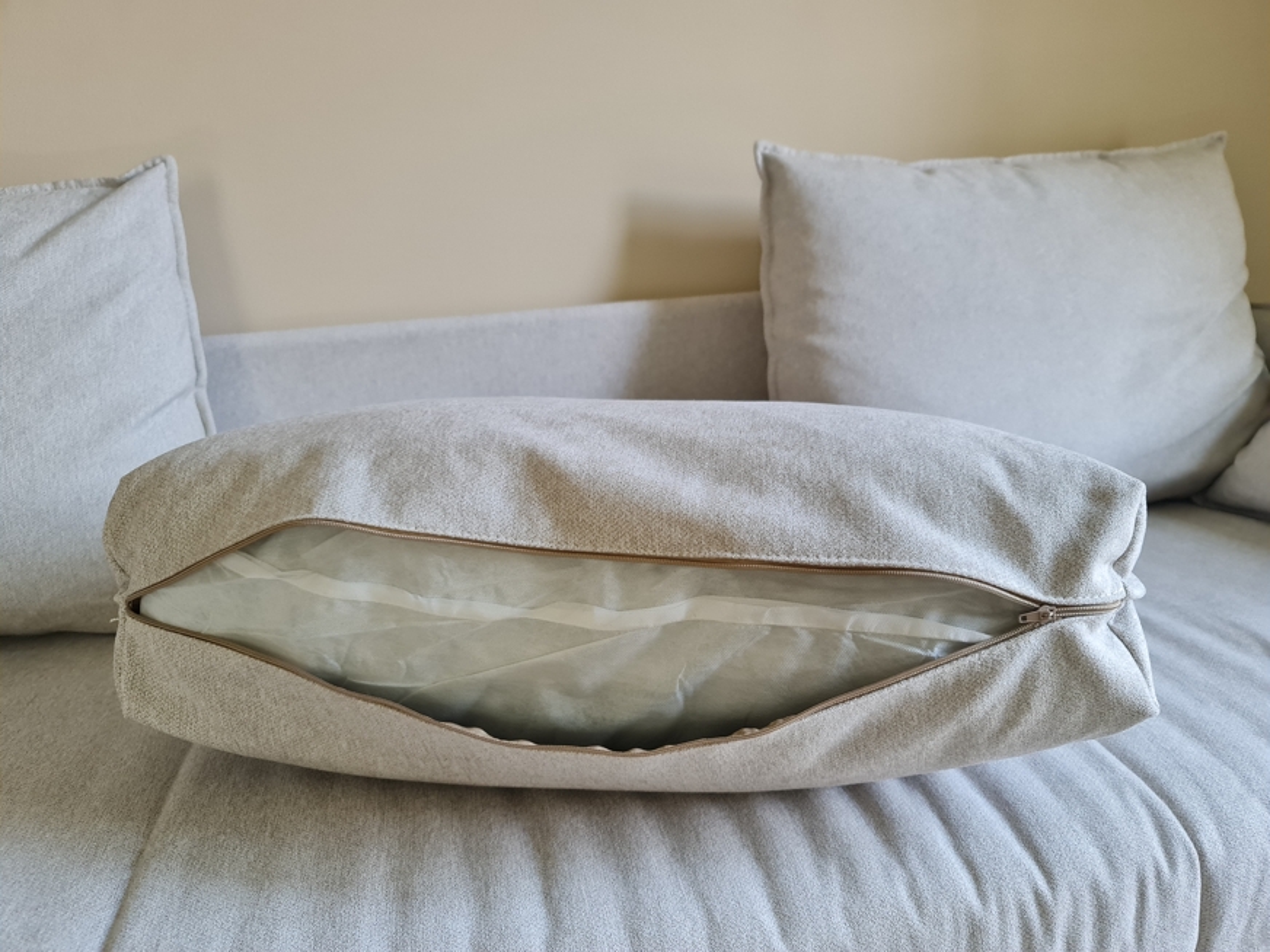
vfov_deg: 54.9
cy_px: 476
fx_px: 917
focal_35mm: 25
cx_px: 635
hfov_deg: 69.4
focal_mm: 7
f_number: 1.8
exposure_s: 1/120
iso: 320
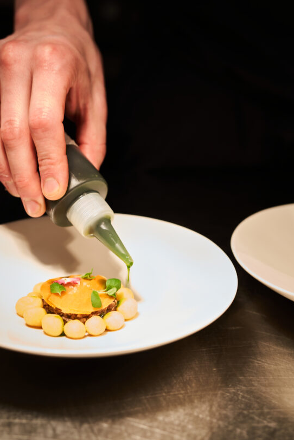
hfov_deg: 21.6
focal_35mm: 63
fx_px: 772
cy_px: 207
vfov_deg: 31.9
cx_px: 142
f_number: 3.5
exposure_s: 1/40
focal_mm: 50
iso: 80
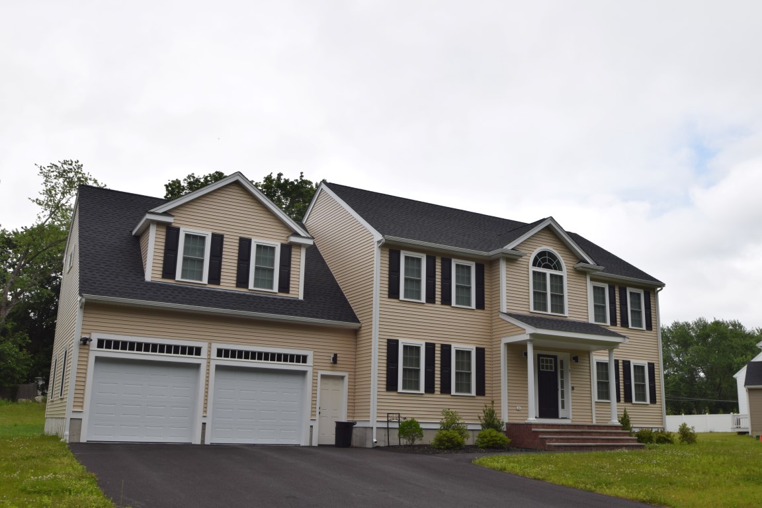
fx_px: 698
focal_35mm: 33
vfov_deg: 40.0
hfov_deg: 57.2
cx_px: 381
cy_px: 254
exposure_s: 1/200
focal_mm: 22
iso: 100
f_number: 9
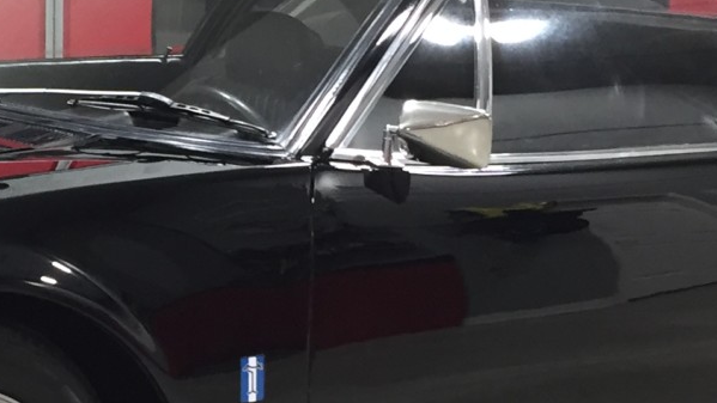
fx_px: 2053
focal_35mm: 108
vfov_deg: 11.2
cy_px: 279
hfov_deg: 19.5
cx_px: 80
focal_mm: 4.15
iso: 80
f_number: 2.2
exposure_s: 1/30
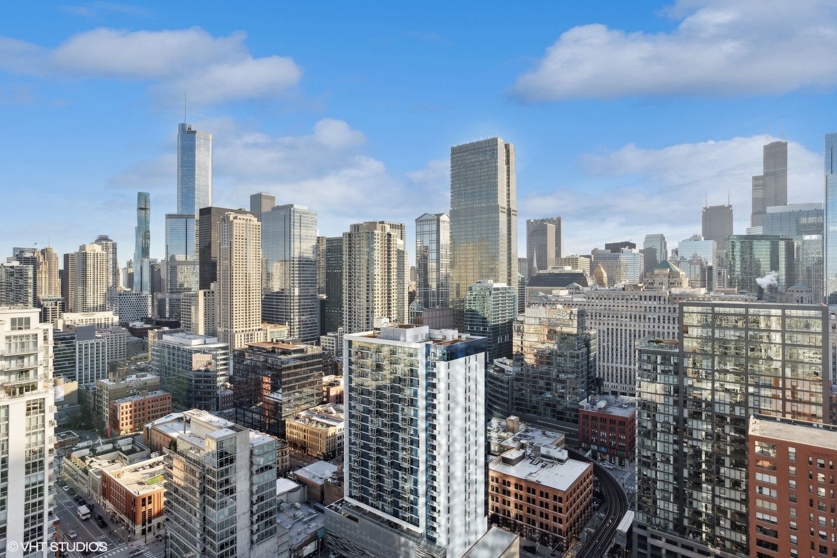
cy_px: 279
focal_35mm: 19
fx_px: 442
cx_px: 418
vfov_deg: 64.6
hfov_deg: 86.9
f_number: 9
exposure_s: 1/640
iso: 320
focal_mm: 19
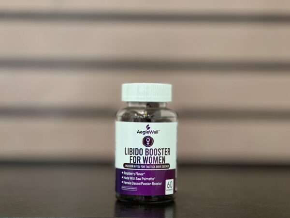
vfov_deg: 19.1
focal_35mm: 77
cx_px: 145
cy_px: 109
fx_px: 645
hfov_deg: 25.3
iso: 400
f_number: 2.8
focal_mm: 9
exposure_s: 1/25
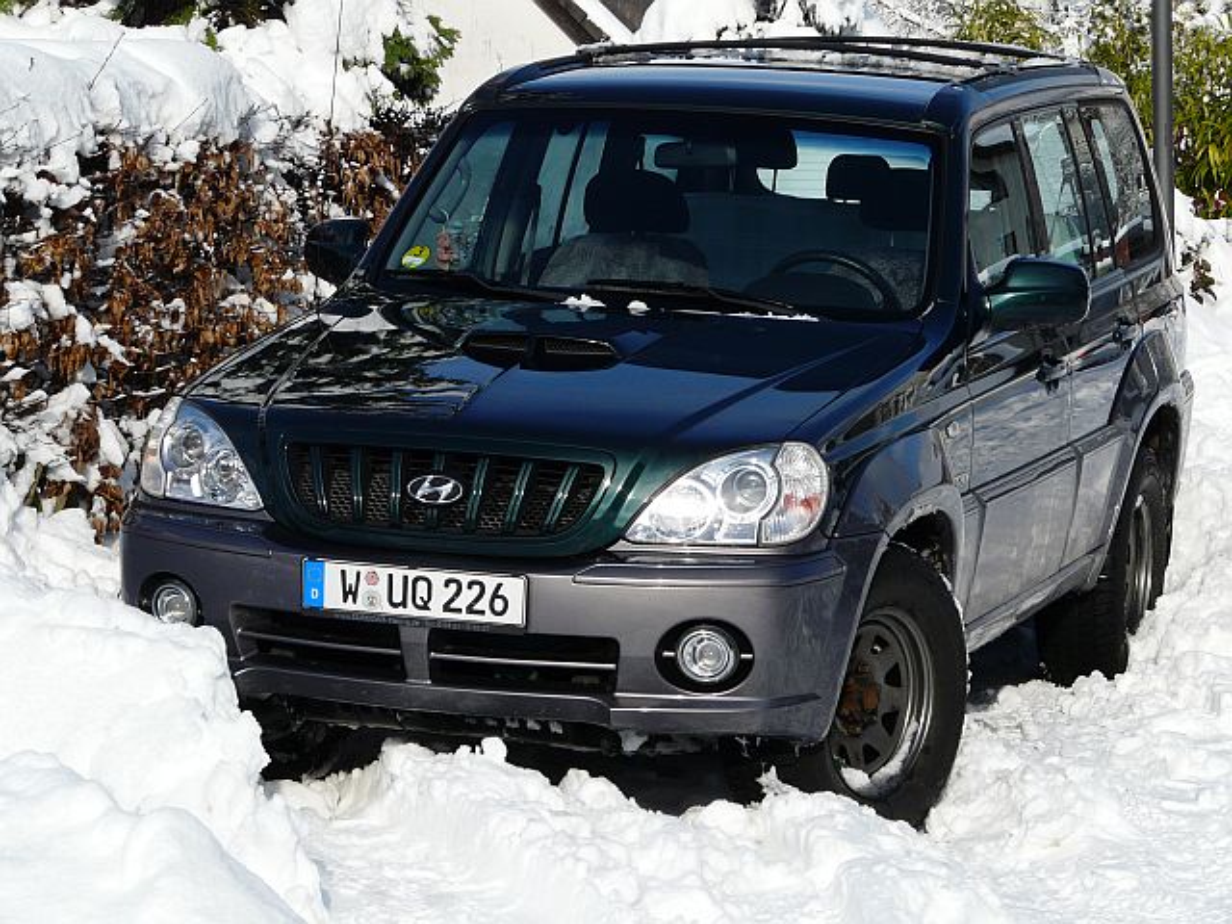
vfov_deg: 12.7
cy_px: 462
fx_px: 4164
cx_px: 616
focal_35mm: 117
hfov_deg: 16.8
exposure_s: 1/500
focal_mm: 19.2
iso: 100
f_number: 6.3
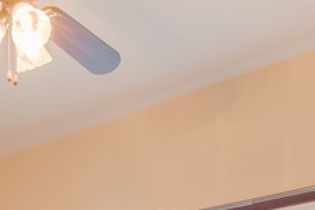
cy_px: 383
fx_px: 612
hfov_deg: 28.0
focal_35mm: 70
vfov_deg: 16.2
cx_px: 43
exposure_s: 3
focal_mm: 10
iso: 320
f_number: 16
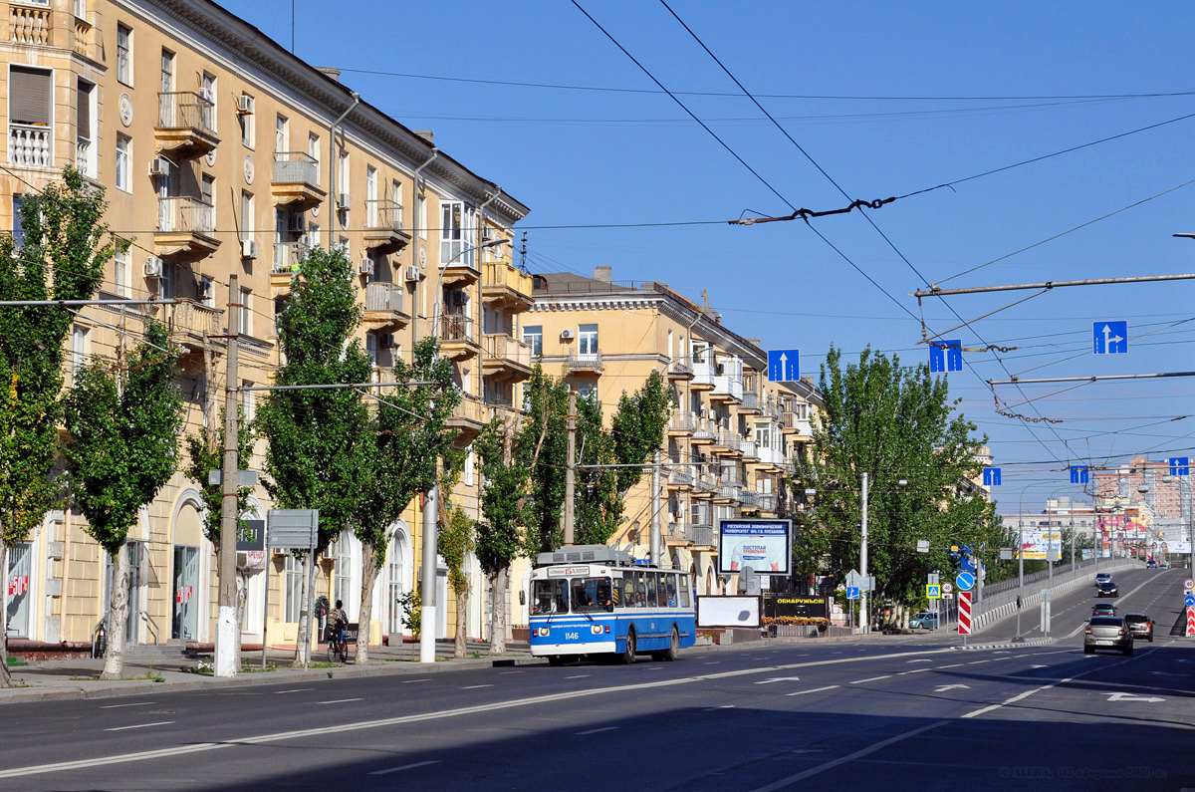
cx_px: 598
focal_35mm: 72
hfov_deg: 28.1
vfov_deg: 18.8
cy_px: 396
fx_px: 2385
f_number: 9
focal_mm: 48
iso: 200
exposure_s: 1/640
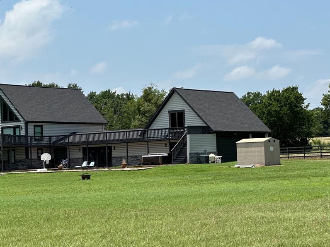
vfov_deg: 14.9
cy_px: 147
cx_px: 124
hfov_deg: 19.8
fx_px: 944
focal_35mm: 99
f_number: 2.8
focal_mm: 9
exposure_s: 1/847
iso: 32
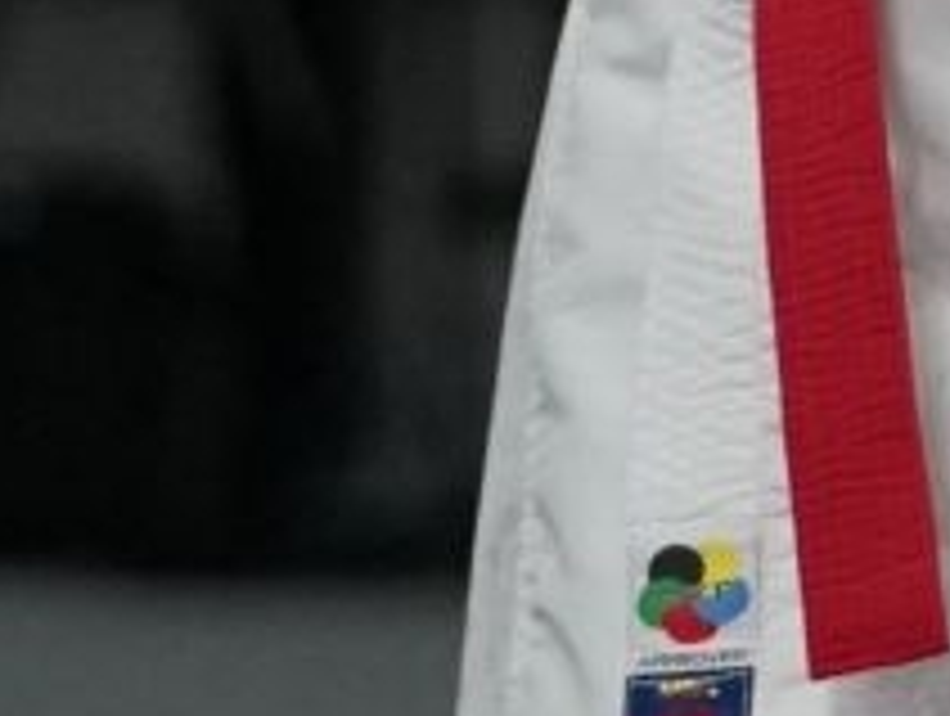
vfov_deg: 1.2
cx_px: 2013
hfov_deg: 1.6
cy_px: -1572
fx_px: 33319
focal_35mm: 1212
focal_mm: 99
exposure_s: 1/1000
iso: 2000
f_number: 2.8
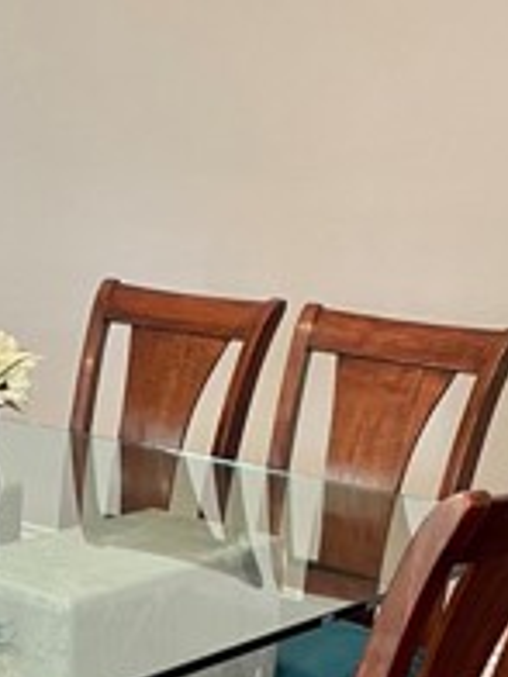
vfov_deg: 22.7
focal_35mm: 85
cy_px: 549
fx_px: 1663
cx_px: -14
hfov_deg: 16.9
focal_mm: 4.2
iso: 320
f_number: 1.6
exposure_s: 1/60
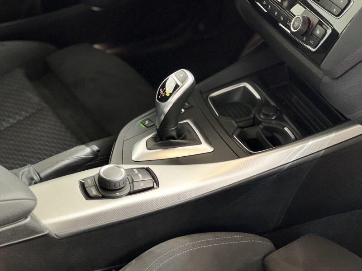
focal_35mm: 77
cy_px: 136
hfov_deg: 25.3
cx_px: 181
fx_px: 805
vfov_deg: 19.1
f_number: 2.8
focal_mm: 9
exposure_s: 1/24
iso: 400
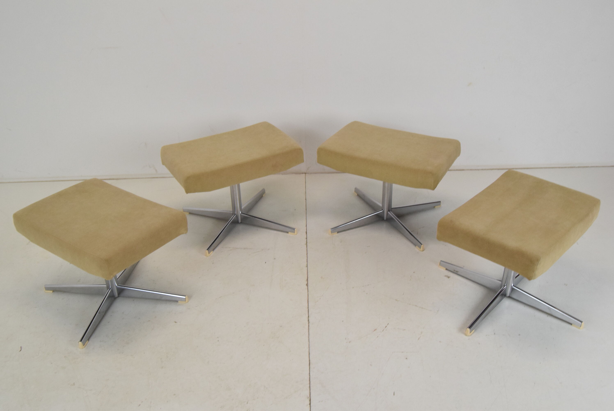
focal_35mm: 34
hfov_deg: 55.1
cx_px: 307
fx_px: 589
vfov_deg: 38.4
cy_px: 206
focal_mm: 23
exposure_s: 1/250
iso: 1600
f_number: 8
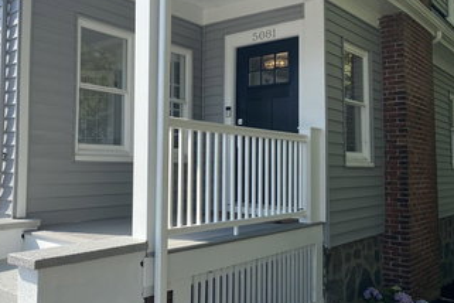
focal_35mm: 36
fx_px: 454
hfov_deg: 52.3
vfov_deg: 36.8
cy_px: 130
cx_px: 156
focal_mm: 4.25
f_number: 1.8
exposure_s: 1/1838
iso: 32
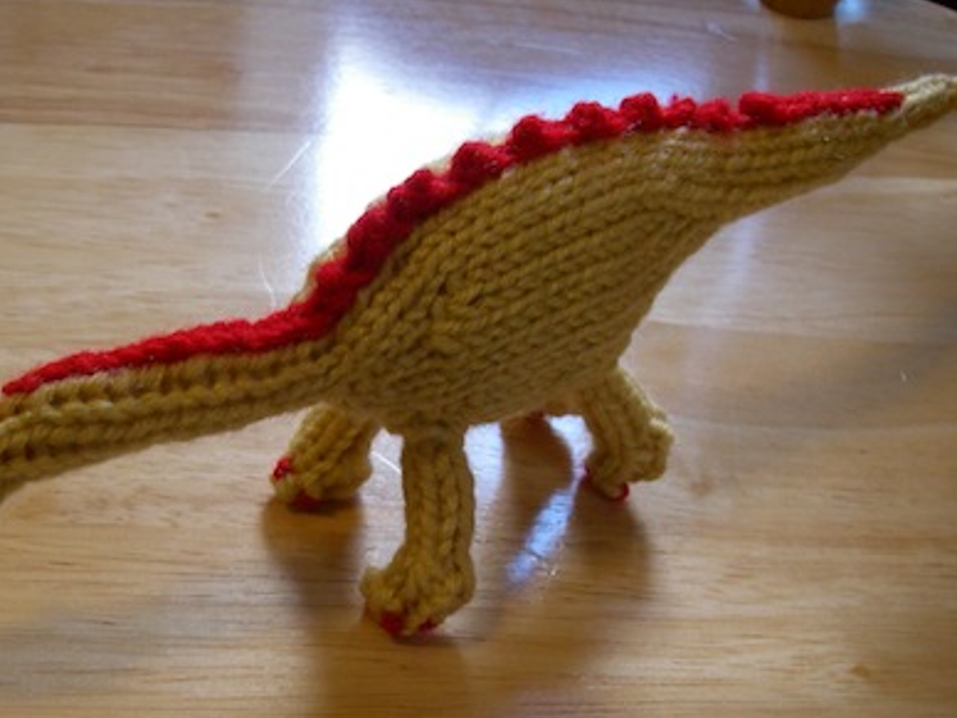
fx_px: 1355
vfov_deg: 29.6
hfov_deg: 38.8
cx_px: 412
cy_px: 435
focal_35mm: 49
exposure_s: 1/25
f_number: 3.3
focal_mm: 6.3
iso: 200
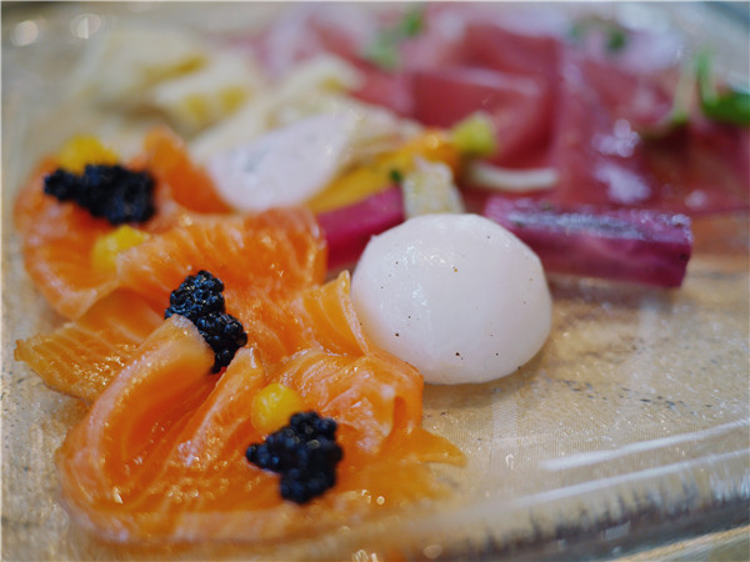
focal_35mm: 40
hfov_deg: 46.8
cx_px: 375
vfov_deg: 36.0
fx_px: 867
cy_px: 281
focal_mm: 20
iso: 250
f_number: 1.7
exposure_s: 1/60
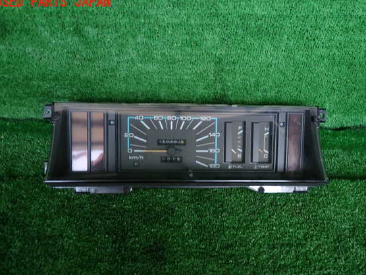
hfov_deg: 65.3
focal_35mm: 27
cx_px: 188
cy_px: 142
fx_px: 285
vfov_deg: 51.3
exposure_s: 1/60
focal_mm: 4.5
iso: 160
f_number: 2
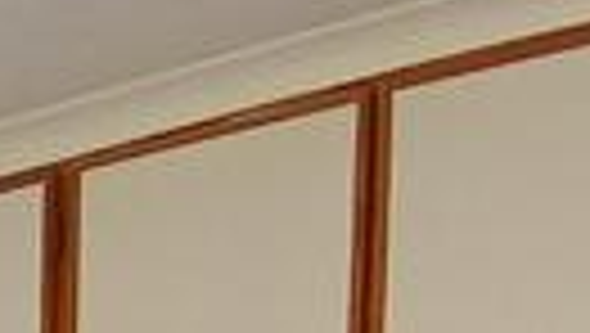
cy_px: 1058
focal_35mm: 113
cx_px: -374
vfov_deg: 8.6
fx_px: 1770
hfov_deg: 16.6
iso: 64
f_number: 2.2
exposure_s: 1/50
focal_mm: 1.4
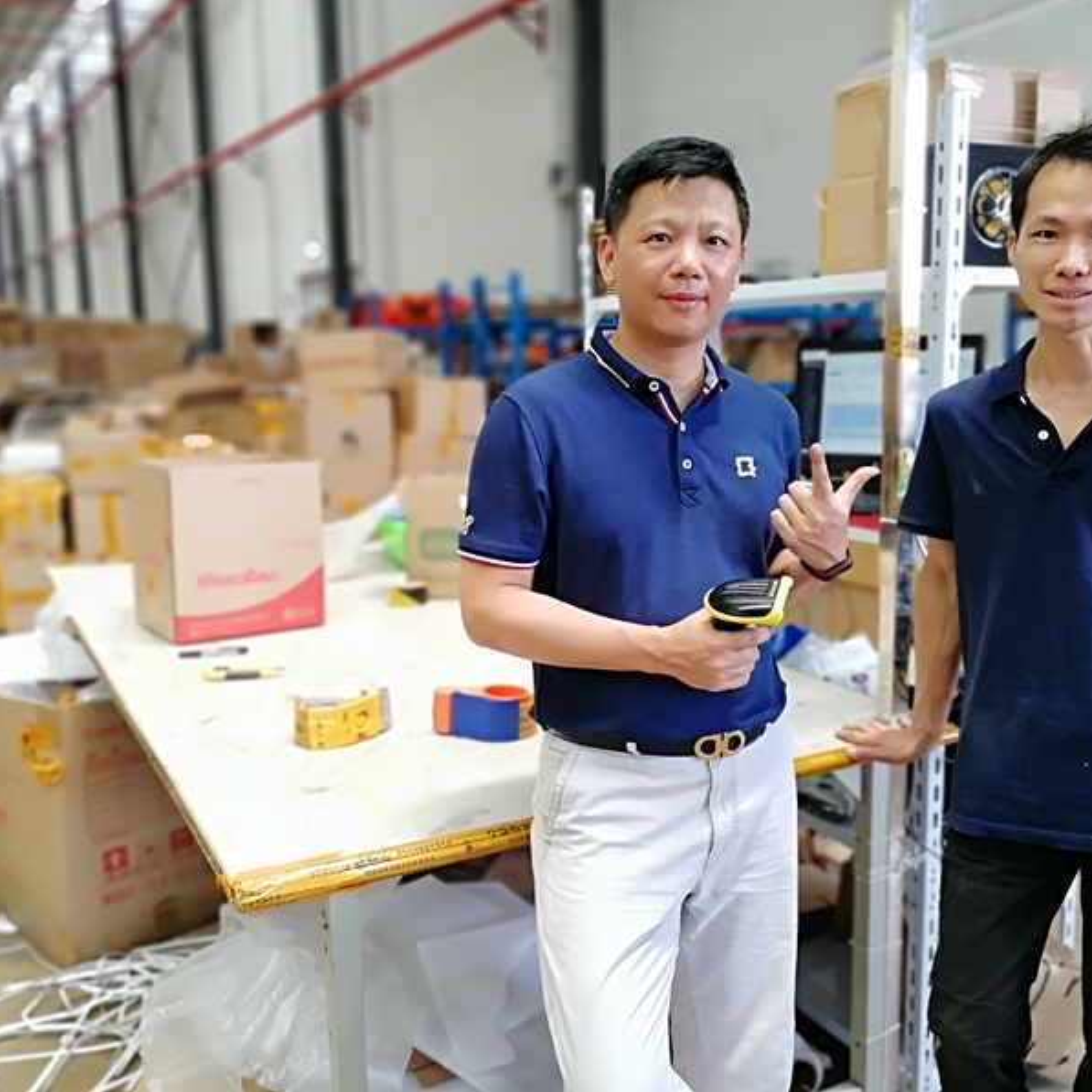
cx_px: 578
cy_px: 545
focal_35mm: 32
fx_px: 1142
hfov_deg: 51.1
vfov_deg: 51.1
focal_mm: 3.95
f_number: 2.2
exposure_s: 1/50
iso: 160
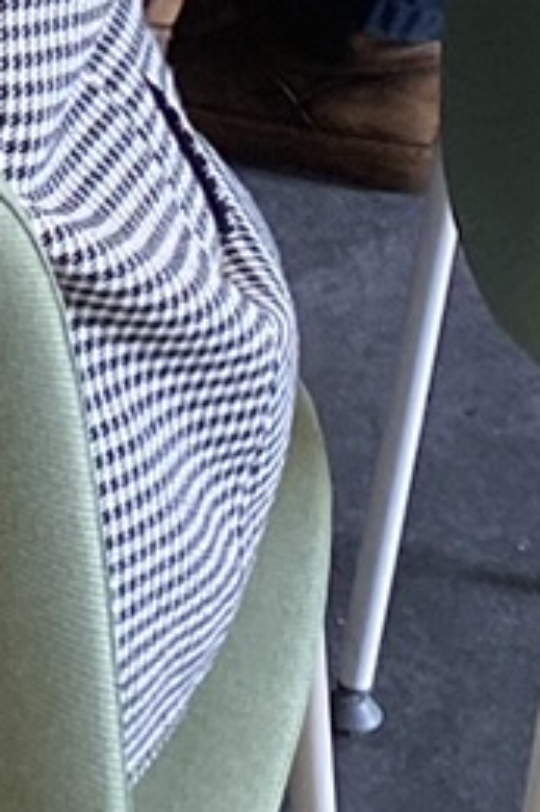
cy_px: -1409
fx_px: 4799
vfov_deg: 8.5
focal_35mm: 213
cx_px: -843
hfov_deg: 6.1
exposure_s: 1/100
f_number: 1.8
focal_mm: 4.25
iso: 100
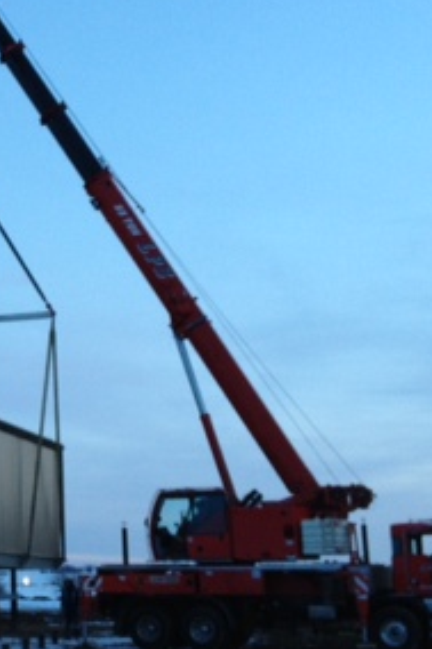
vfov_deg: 24.8
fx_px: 1478
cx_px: -64
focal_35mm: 82
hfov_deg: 16.1
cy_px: 281
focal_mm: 4.28
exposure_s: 1/30
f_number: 2.4
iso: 50
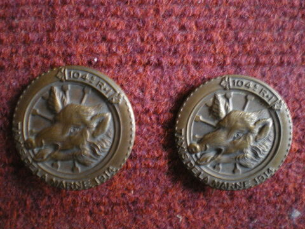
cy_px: 114
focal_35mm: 38
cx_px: 152
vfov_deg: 37.7
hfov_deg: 49.0
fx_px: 335
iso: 400
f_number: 3.1
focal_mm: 6.3
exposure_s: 1/4
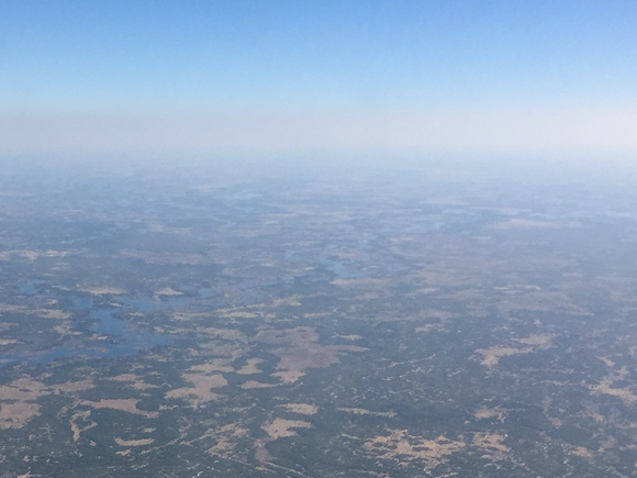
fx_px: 1178
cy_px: 487
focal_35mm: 64
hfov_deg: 29.6
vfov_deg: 22.0
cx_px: 125
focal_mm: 4.15
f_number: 2.2
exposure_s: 1/2639
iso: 32
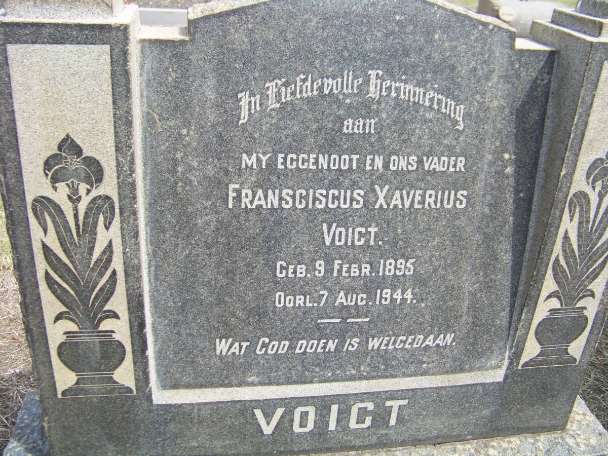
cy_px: 228
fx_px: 632
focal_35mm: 36
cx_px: 304
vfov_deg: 39.7
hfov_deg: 51.4
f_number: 2.8
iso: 64
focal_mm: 5.85
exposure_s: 1/400
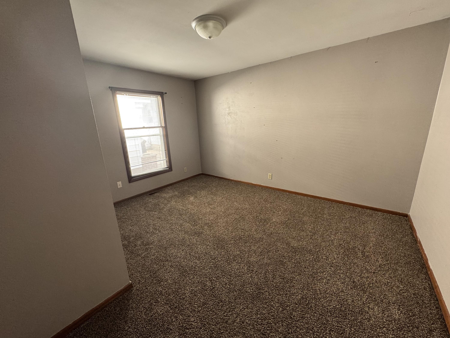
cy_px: 169
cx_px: 225
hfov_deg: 102.1
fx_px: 182
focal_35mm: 14
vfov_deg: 85.7
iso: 200
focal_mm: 2.22
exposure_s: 1/99
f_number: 2.2
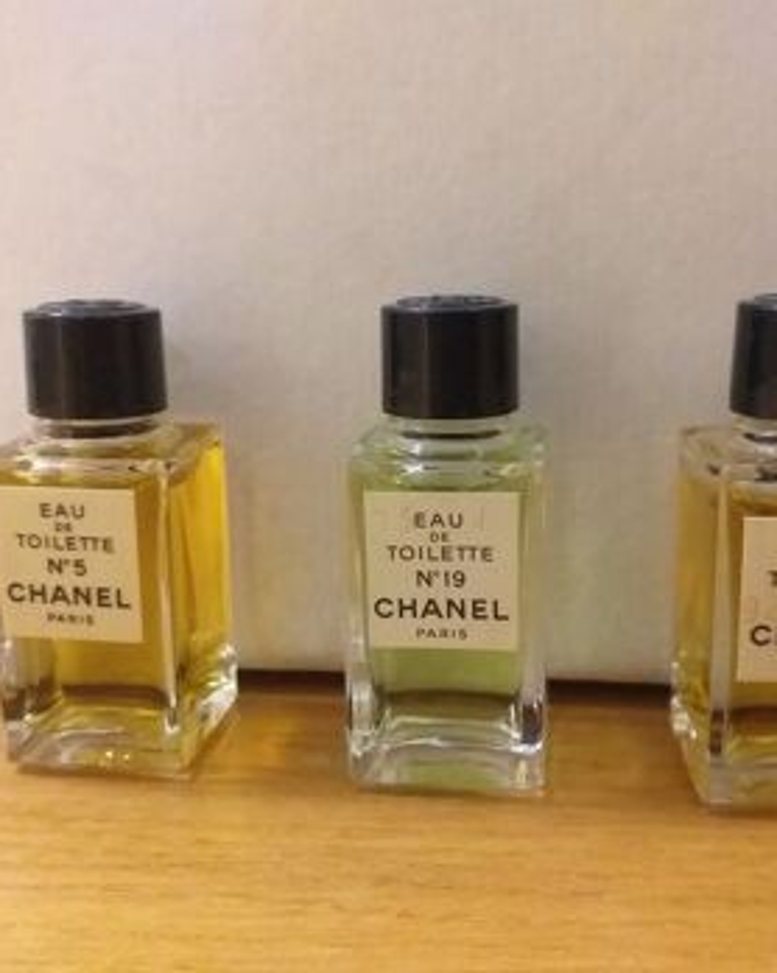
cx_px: 419
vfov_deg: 51.6
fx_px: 1007
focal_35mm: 35
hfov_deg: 42.2
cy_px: 495
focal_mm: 3.6
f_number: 1.9
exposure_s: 1/25
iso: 500
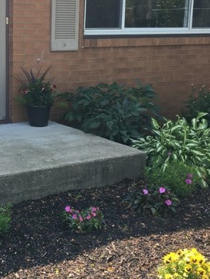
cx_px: -5
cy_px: 123
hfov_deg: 23.0
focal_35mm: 61
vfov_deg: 31.6
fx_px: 493
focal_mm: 4.15
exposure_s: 1/276
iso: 25
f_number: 2.2
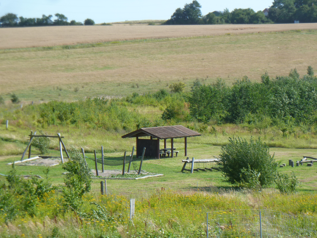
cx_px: 158
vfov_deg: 10.1
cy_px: 119
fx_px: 1346
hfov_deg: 13.4
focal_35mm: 147
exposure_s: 1/500
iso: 125
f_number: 4.5
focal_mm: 24.1
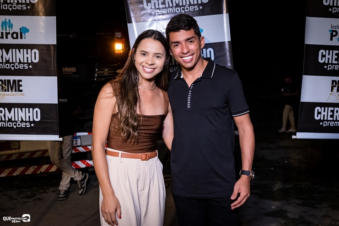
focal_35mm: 36
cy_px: 113
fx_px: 339
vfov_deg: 36.9
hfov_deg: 53.1
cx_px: 170
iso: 2500
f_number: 2.8
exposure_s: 1/400
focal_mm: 24
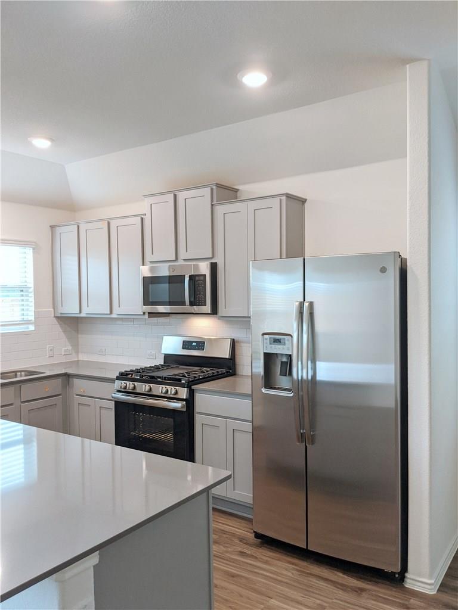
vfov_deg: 65.3
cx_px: 229
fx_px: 476
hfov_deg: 51.4
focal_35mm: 27
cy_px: 305
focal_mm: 4.44
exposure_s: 1/125
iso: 139
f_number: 1.8
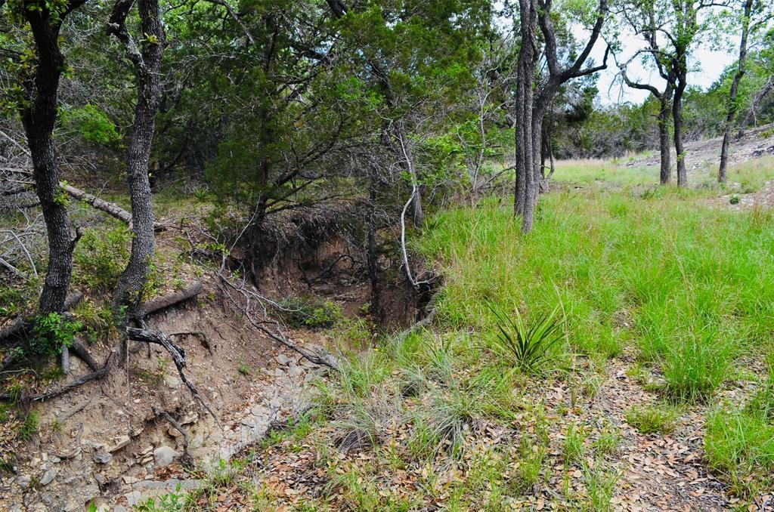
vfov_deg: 47.7
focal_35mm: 27
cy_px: 256
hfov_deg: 67.5
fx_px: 579
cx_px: 387
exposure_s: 1/80
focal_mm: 18
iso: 200
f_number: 10
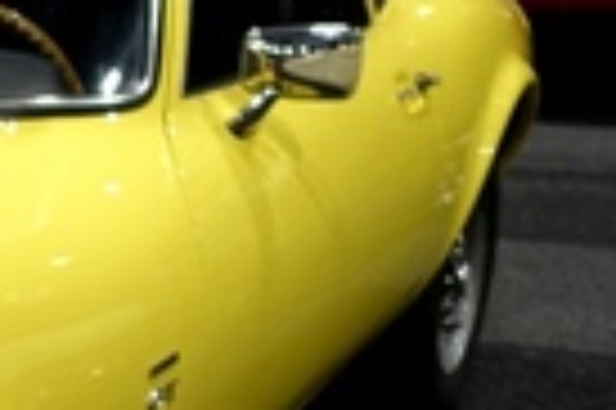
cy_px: 469
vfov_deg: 12.7
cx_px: -522
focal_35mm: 105
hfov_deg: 16.2
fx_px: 1795
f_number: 2
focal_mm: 8.8
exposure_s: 1/30
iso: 125
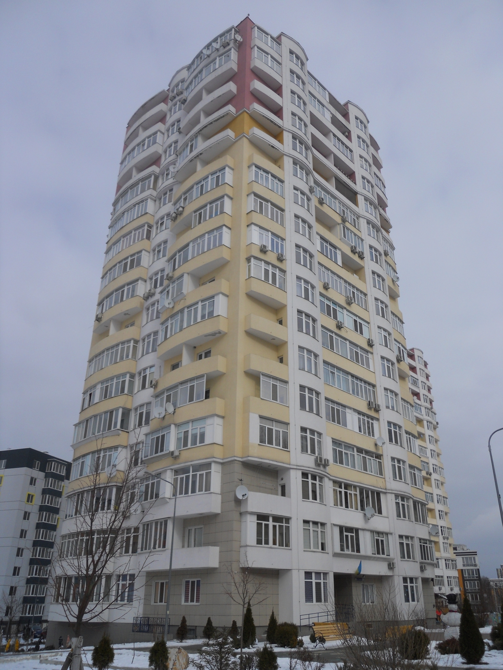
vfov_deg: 63.4
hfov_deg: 49.7
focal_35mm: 28
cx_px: 252
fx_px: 542
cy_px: 335
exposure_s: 1/500
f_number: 5.4
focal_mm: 5
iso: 80
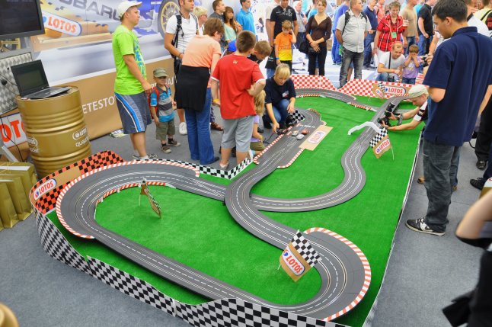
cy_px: 164
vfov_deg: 47.8
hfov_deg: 67.4
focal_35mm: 27
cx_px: 246
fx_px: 369
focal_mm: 18
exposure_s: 1/40
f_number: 6.3
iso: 200
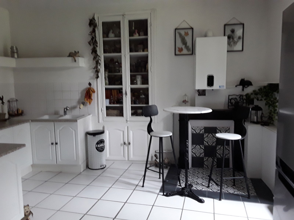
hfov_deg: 65.3
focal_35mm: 27
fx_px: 229
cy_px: 110
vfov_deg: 51.4
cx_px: 147
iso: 160
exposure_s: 1/33
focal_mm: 2.91
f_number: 1.9
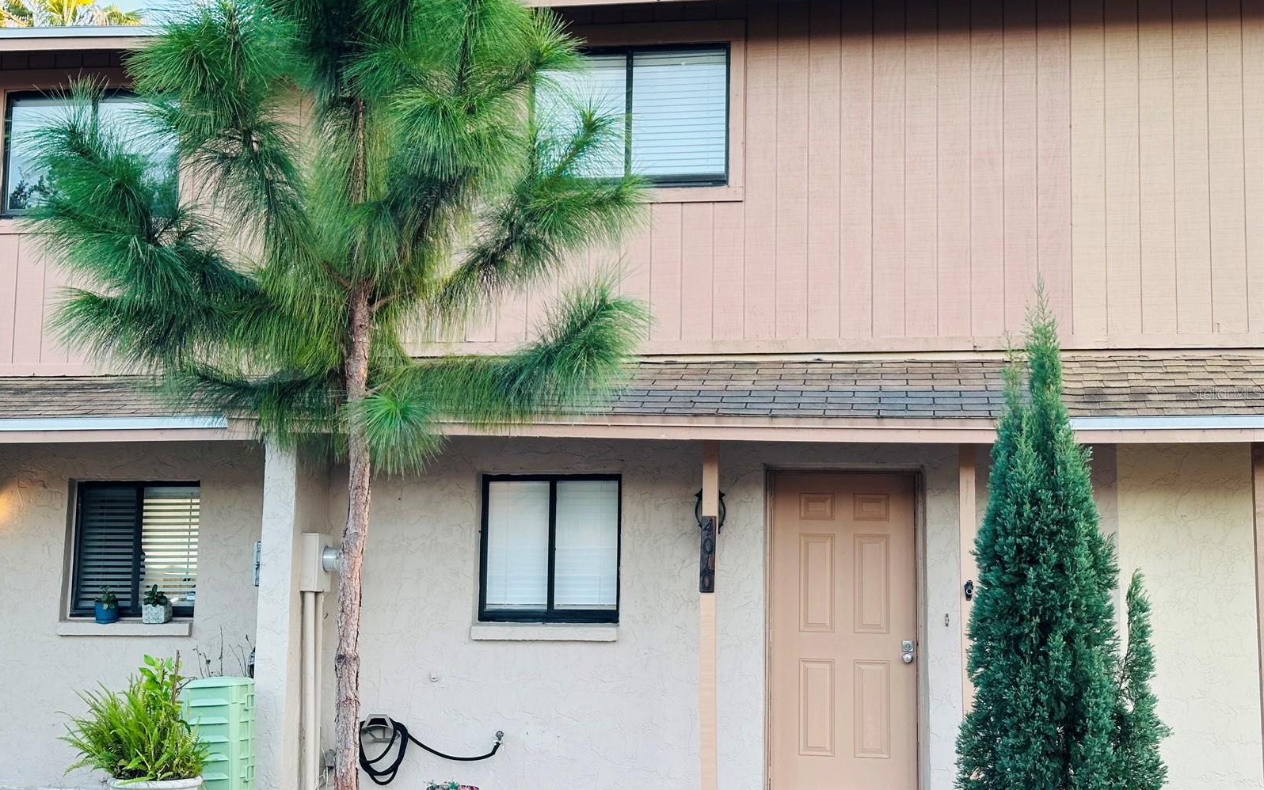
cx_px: 631
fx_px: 1757
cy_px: 393
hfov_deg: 39.6
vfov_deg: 25.4
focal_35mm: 51
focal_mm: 6.86
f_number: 1.78
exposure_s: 1/109
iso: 80
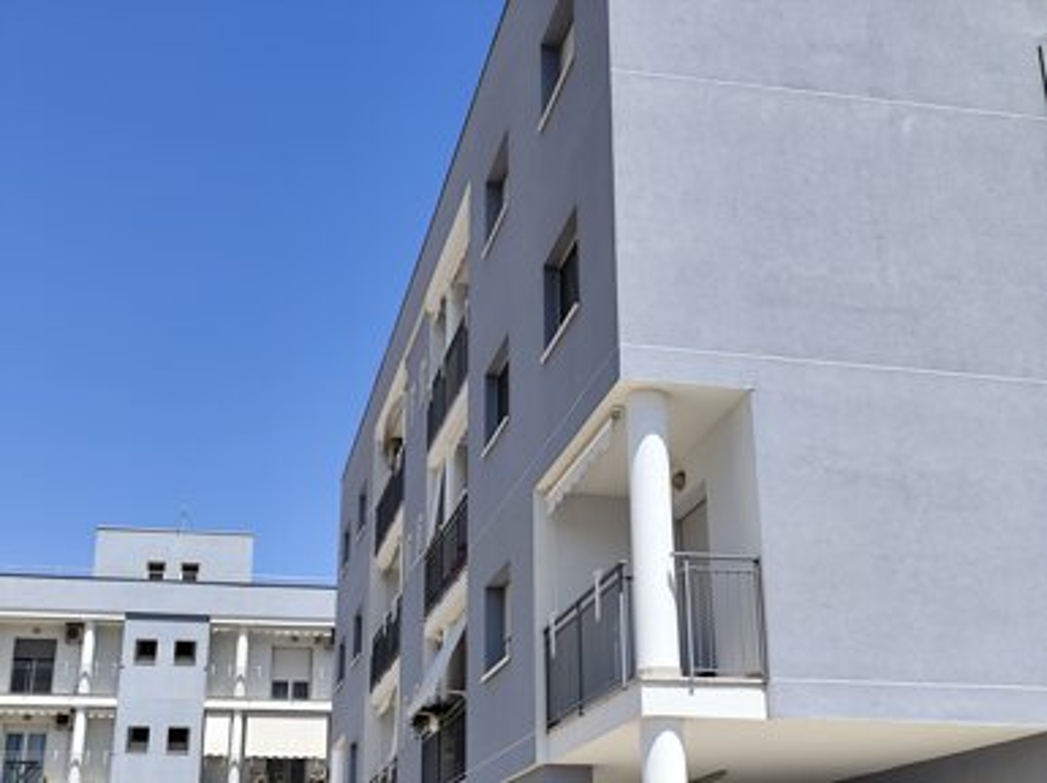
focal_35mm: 46
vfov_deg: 31.5
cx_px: 524
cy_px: 392
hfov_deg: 41.3
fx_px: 1390
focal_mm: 6.14
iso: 50
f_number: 1.65
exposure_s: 1/968
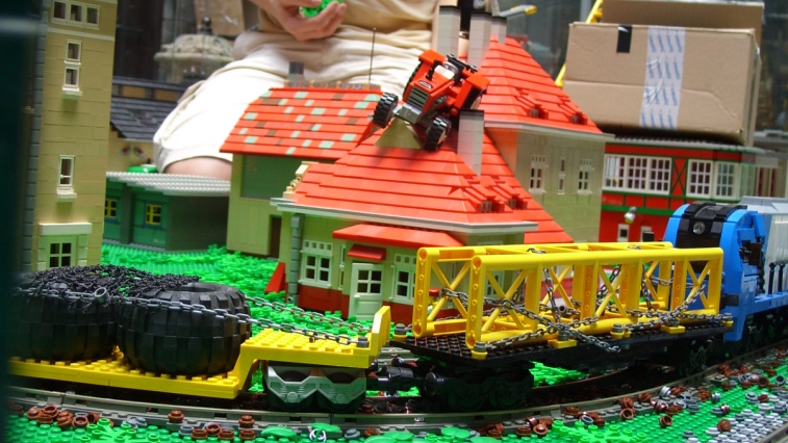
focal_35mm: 56
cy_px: 160
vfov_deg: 21.4
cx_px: 393
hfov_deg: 37.2
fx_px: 1170
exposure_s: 1/21
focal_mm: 7.8
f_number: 2.8
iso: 50
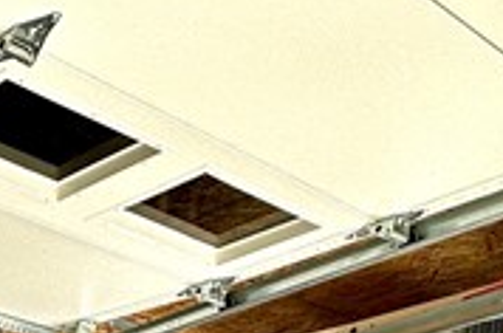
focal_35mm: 84
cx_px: -206
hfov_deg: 21.2
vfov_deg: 13.1
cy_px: 739
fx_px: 1172
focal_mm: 2.22
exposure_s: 1/99
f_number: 2.2
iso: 40
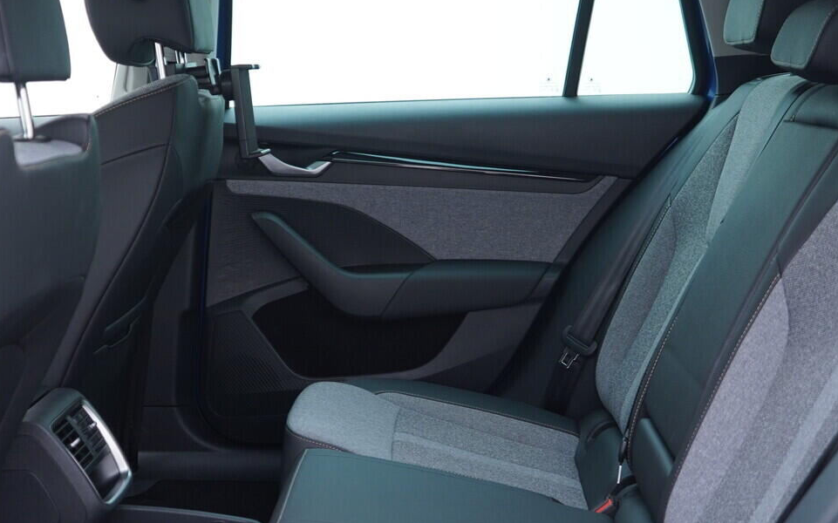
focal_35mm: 55
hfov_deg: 36.8
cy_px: 317
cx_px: 358
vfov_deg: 23.5
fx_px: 1256
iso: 250
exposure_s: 1/40
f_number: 2.8
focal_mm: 24
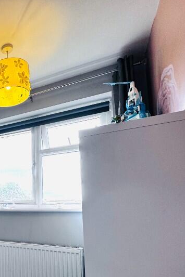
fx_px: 216
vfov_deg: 63.1
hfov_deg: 34.9
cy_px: 194
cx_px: -46
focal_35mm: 28
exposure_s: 1/99
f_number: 2.2
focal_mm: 2.22
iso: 50
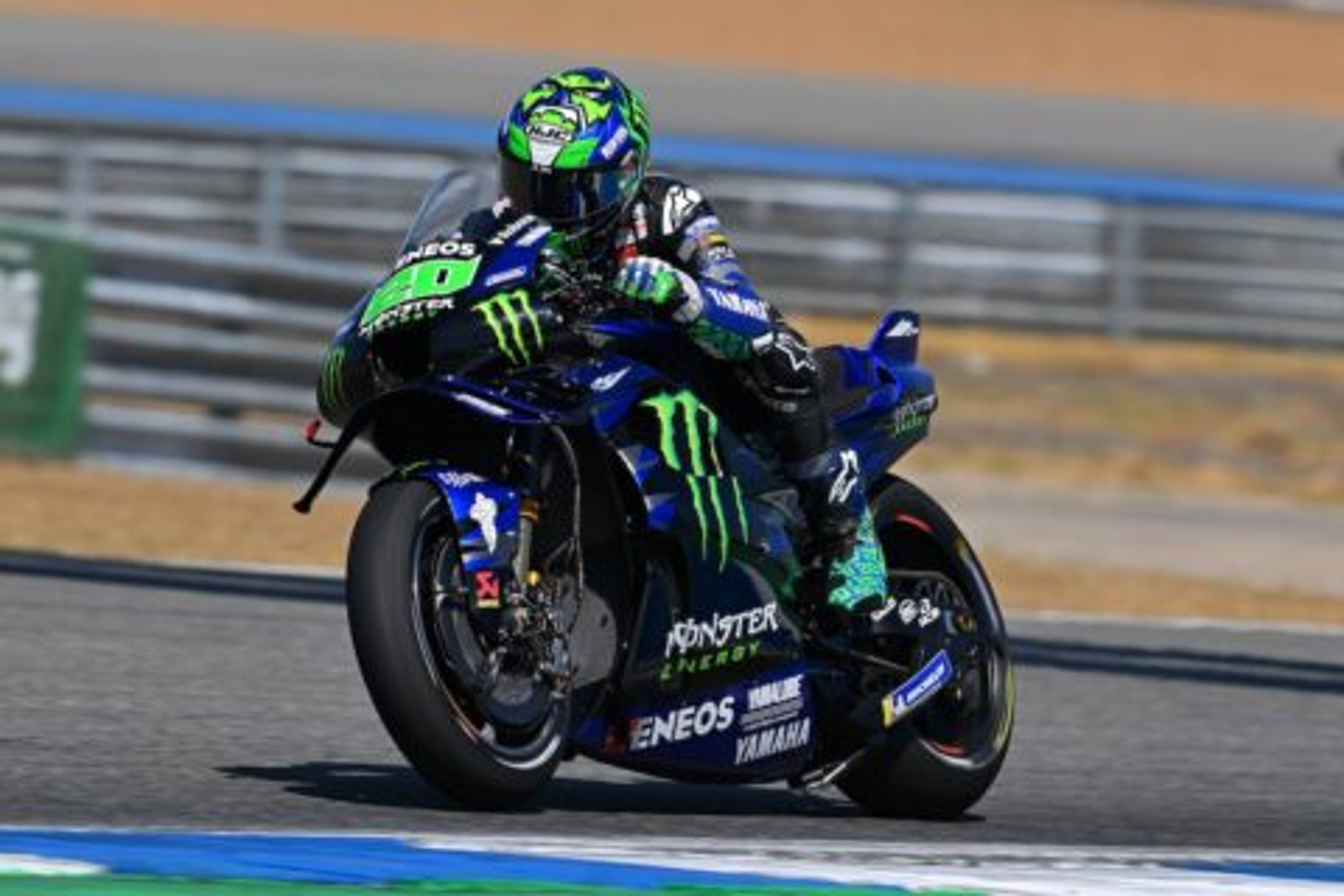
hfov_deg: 3.4
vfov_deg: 2.3
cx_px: 672
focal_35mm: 600
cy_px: 448
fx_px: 22398
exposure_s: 1/1000
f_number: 6.3
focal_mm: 400
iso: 100
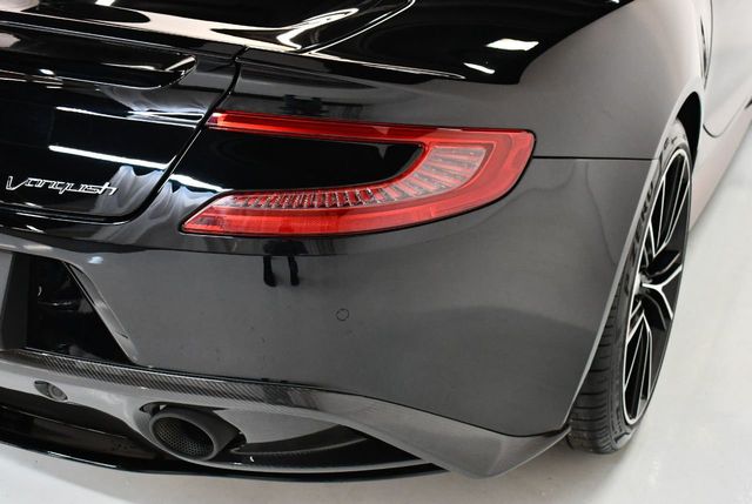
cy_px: 252
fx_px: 1130
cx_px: 376
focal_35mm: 54
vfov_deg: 25.2
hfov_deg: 36.8
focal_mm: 27
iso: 3200
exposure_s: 1/60
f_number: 4
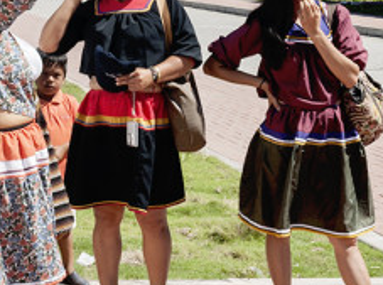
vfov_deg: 11.2
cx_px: 150
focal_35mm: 132
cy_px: 77
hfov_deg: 15.0
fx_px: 1457
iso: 100
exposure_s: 1/160
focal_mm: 25
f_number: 11
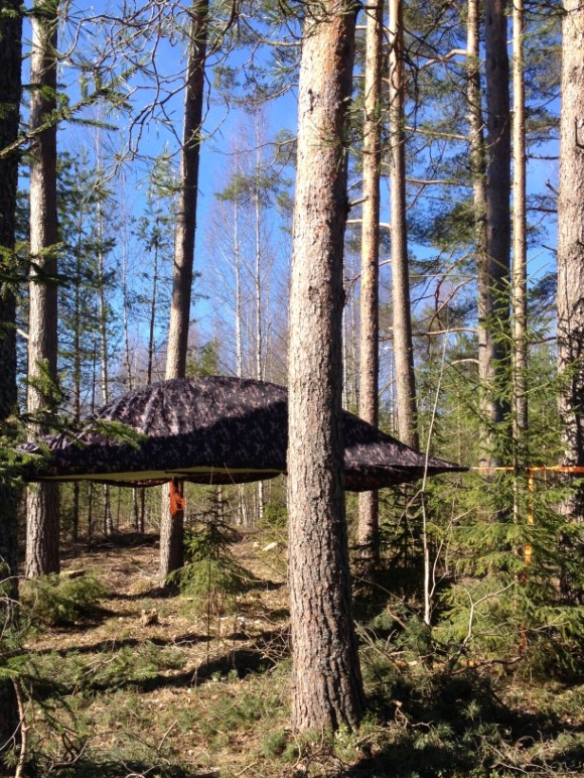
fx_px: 966
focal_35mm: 43
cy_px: 439
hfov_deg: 33.6
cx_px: 264
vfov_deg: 43.7
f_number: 2.4
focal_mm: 4.28
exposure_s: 1/673
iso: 50
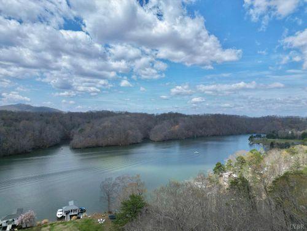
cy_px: 116
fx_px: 213
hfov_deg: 71.6
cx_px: 154
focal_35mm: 24
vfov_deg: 56.8
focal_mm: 6.72
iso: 130
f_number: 1.7
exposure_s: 1/3200
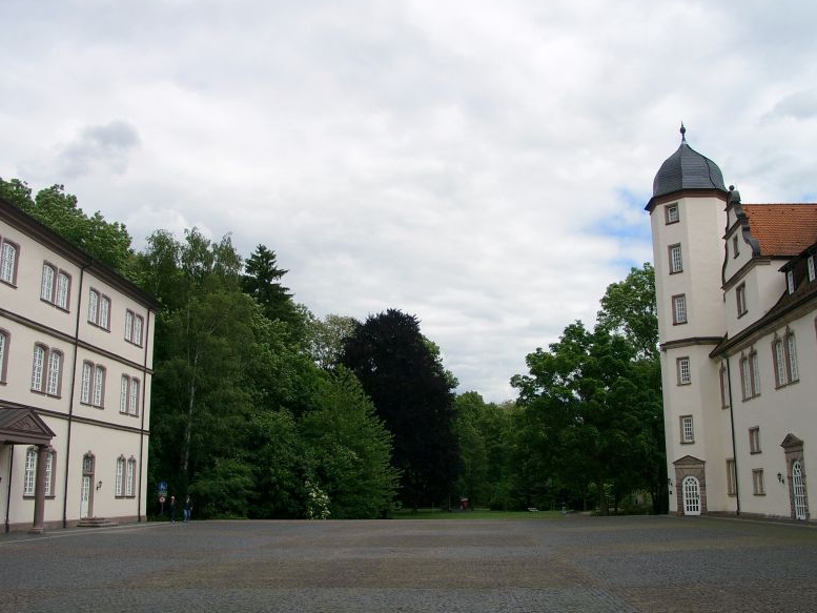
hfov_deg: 52.6
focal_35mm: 35
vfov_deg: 40.7
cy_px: 305
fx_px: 826
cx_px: 414
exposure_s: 1/842
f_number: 4
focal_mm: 7.13
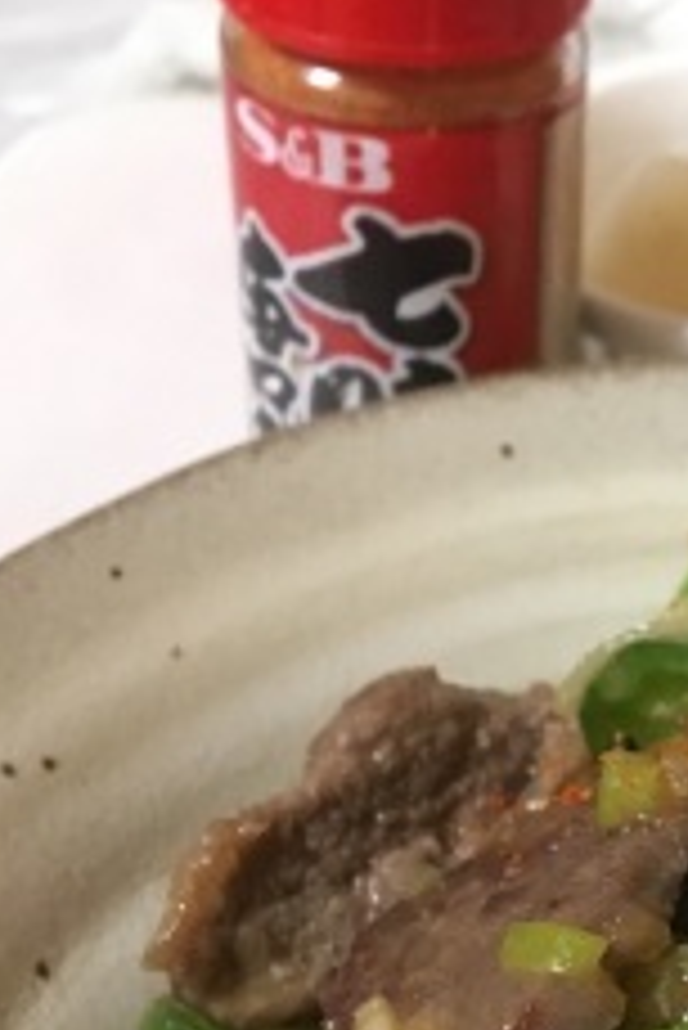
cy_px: 805
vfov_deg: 25.3
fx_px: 2261
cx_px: 778
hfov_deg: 16.7
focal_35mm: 79
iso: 250
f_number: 2.2
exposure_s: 1/15
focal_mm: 4.15
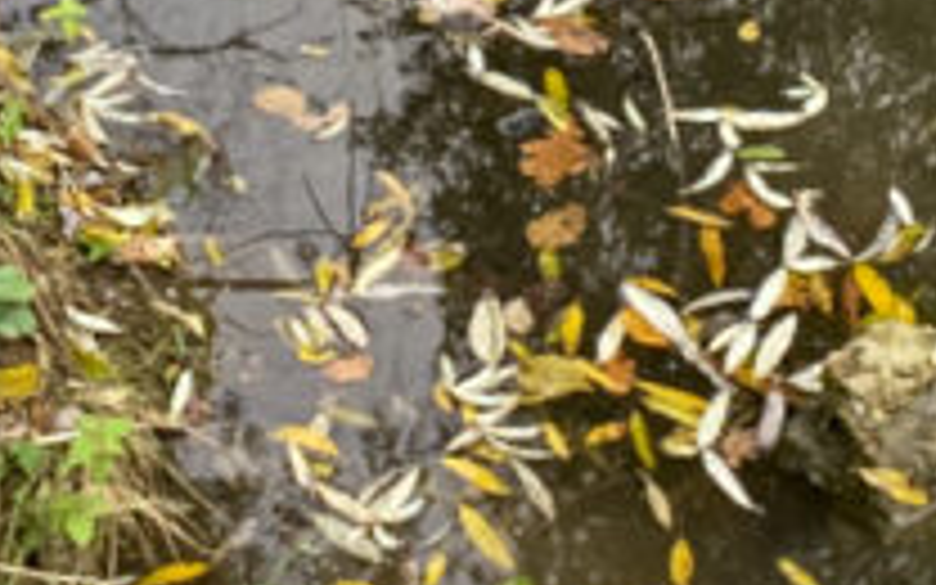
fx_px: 3061
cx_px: 662
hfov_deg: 17.3
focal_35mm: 120
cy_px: -360
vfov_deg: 10.4
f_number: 2.2
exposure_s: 1/60
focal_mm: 2.71
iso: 100
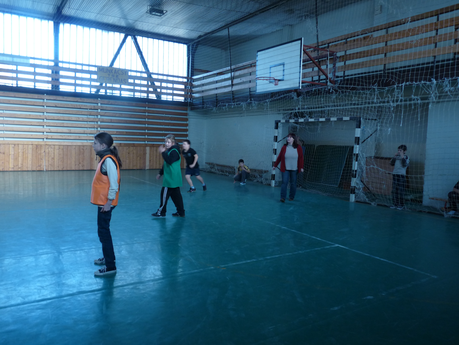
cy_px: 172
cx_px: 230
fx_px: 358
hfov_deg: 65.3
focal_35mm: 27
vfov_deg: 51.4
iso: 200
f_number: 2.8
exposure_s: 1/30
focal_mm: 4.8
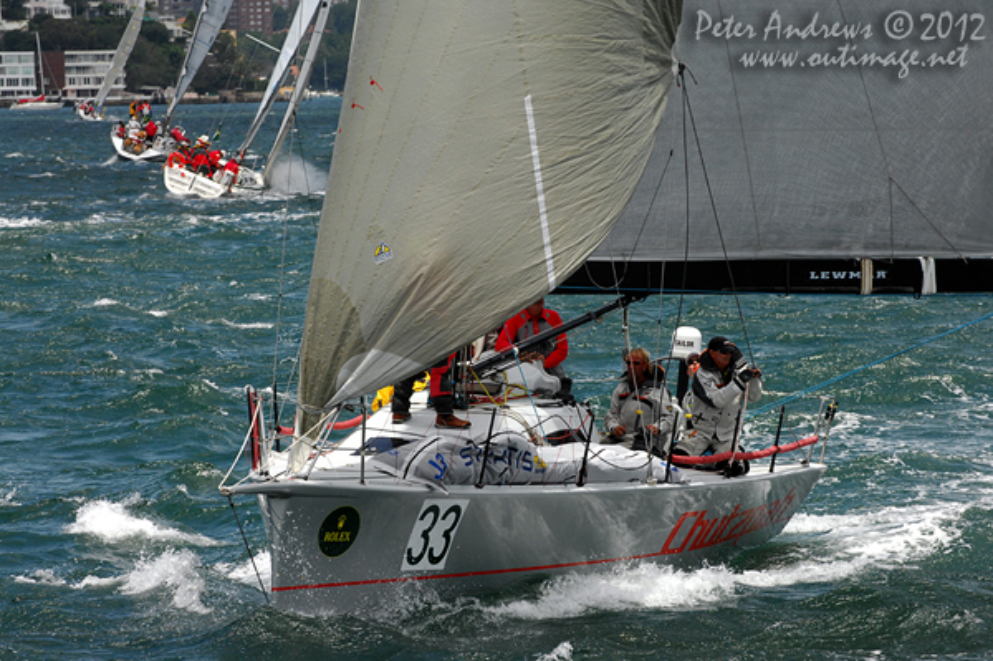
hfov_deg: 6.9
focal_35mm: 300
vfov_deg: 4.6
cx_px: 496
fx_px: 8268
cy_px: 330
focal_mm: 200
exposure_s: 1/1000
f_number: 6.3
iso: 400
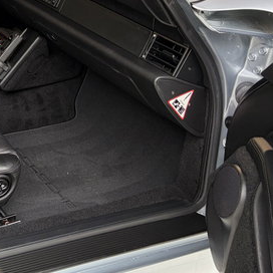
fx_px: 580
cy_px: 48
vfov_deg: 25.9
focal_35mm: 65
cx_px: -93
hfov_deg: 23.1
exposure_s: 1/122
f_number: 1.6
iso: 125
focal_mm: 5.96
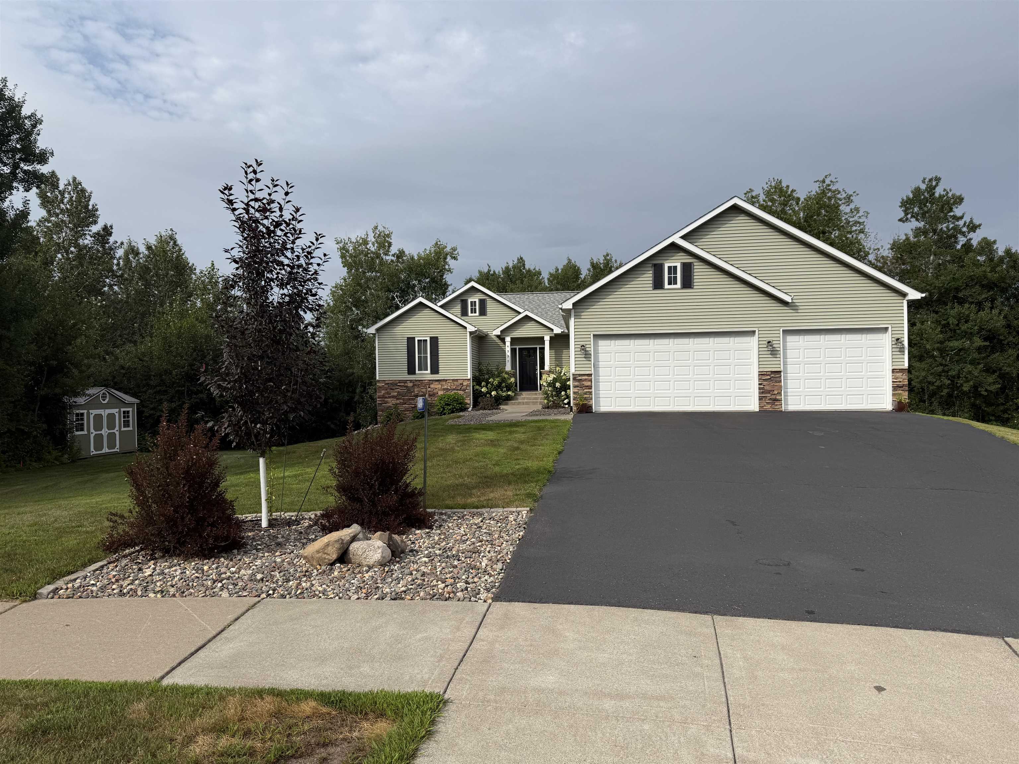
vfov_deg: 56.8
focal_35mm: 24
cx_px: 510
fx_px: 706
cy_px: 382
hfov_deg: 71.6
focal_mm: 6.76
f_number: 1.78
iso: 80
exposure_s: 1/6173
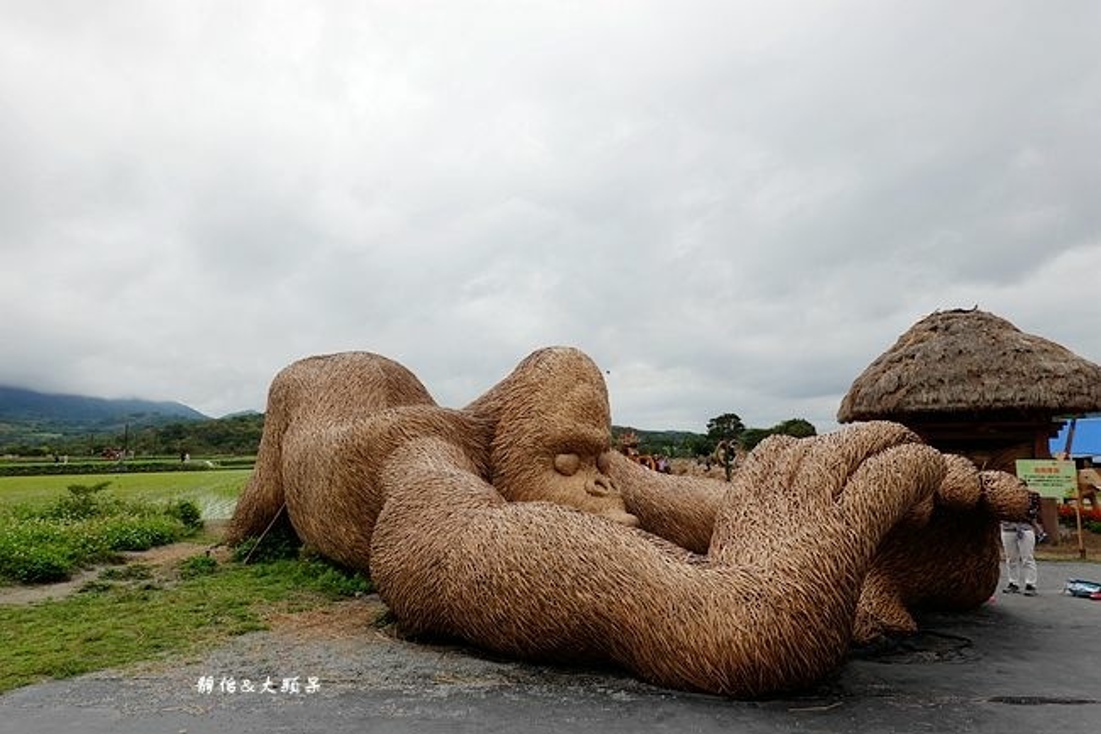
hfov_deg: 73.8
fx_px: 734
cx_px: 550
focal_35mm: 24
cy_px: 367
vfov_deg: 53.1
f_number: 5.6
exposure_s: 1/320
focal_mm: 9
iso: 125
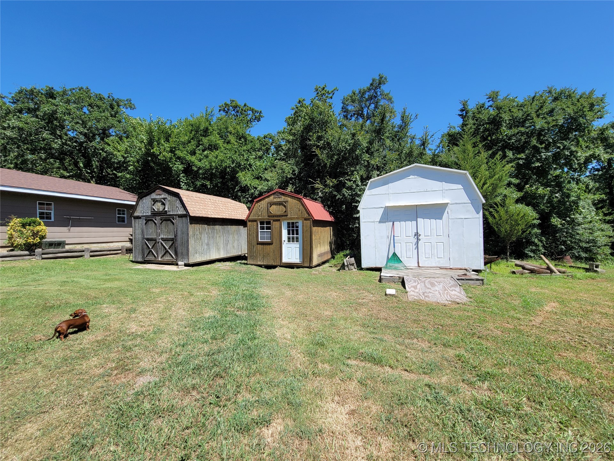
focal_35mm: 13
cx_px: 307
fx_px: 231
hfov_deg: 106.2
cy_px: 230
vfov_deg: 89.9
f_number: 2.2
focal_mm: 2.2
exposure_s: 1/1449
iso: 64
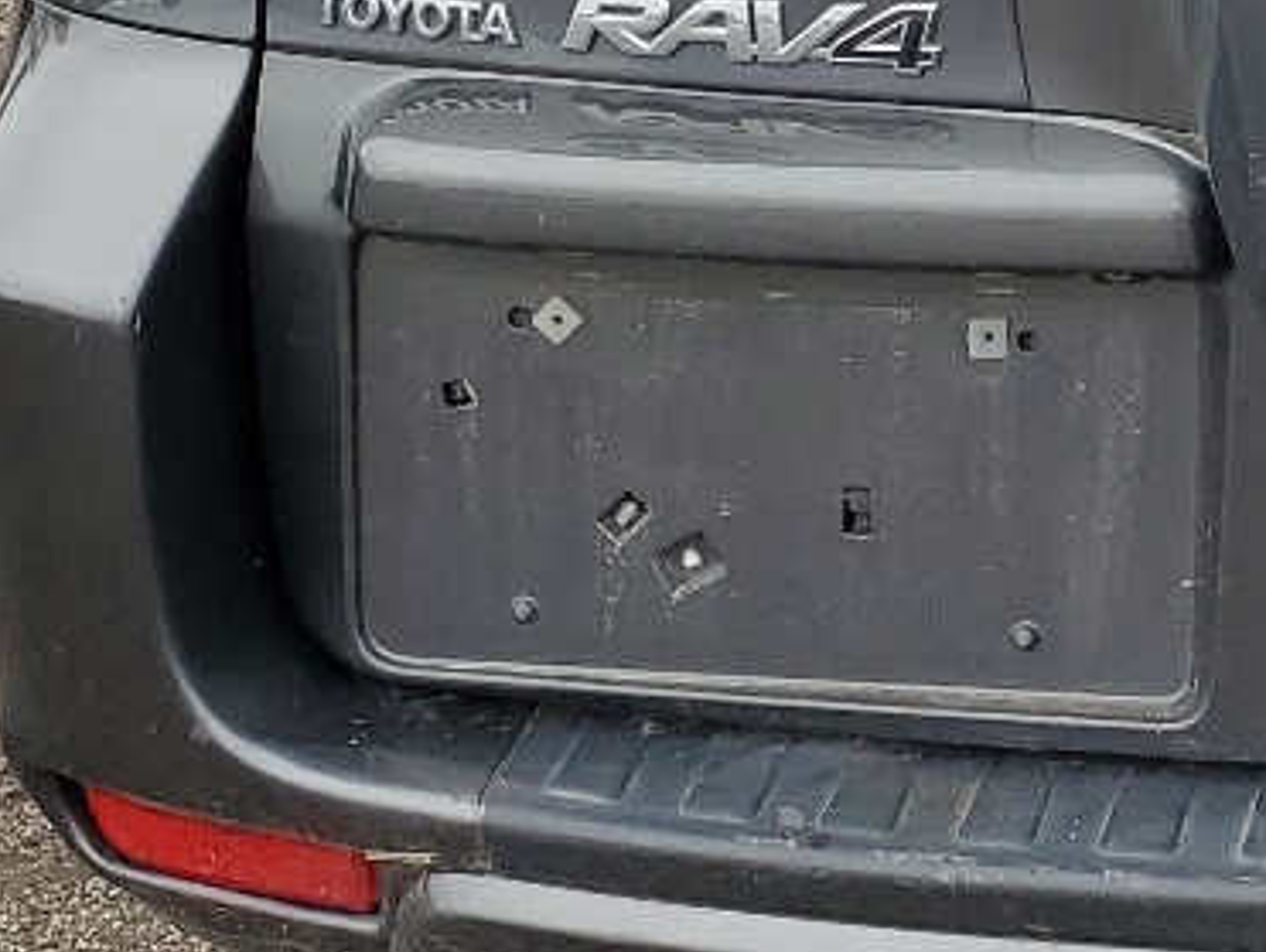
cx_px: 1904
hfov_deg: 16.1
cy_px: -167
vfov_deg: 12.9
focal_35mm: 112
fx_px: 4100
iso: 50
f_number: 1.5
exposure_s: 1/667
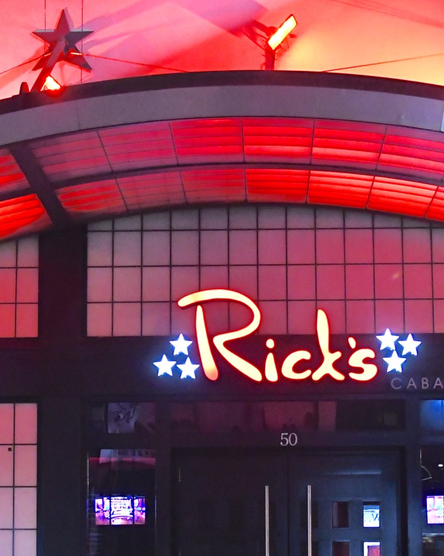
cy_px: 278
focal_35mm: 51
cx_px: 271
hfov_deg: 29.6
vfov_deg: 36.7
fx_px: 838
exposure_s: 1/30
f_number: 4
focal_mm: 24
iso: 3200
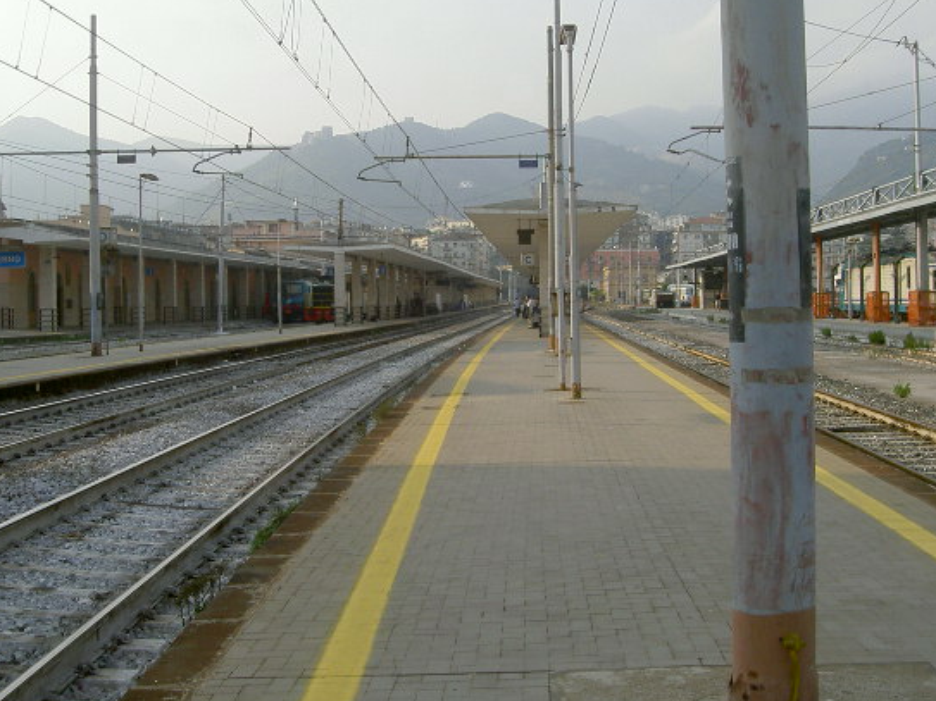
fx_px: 1244
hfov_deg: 41.2
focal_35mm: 46
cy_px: 293
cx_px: 421
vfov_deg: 31.4
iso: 100
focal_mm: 8
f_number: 4.7
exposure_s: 1/625
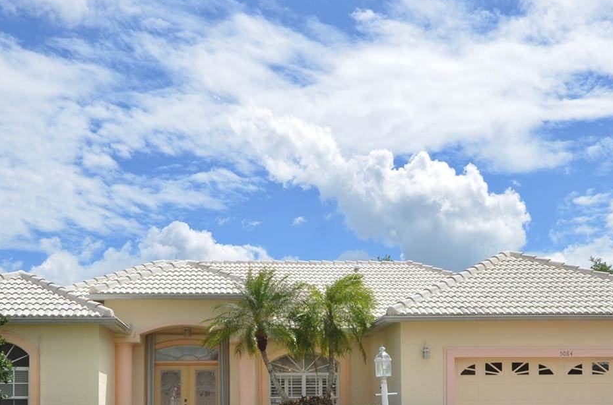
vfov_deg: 21.5
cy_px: 323
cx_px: 294
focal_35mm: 62
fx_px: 1053
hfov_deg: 32.5
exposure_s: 1/320
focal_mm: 24
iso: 100
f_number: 9
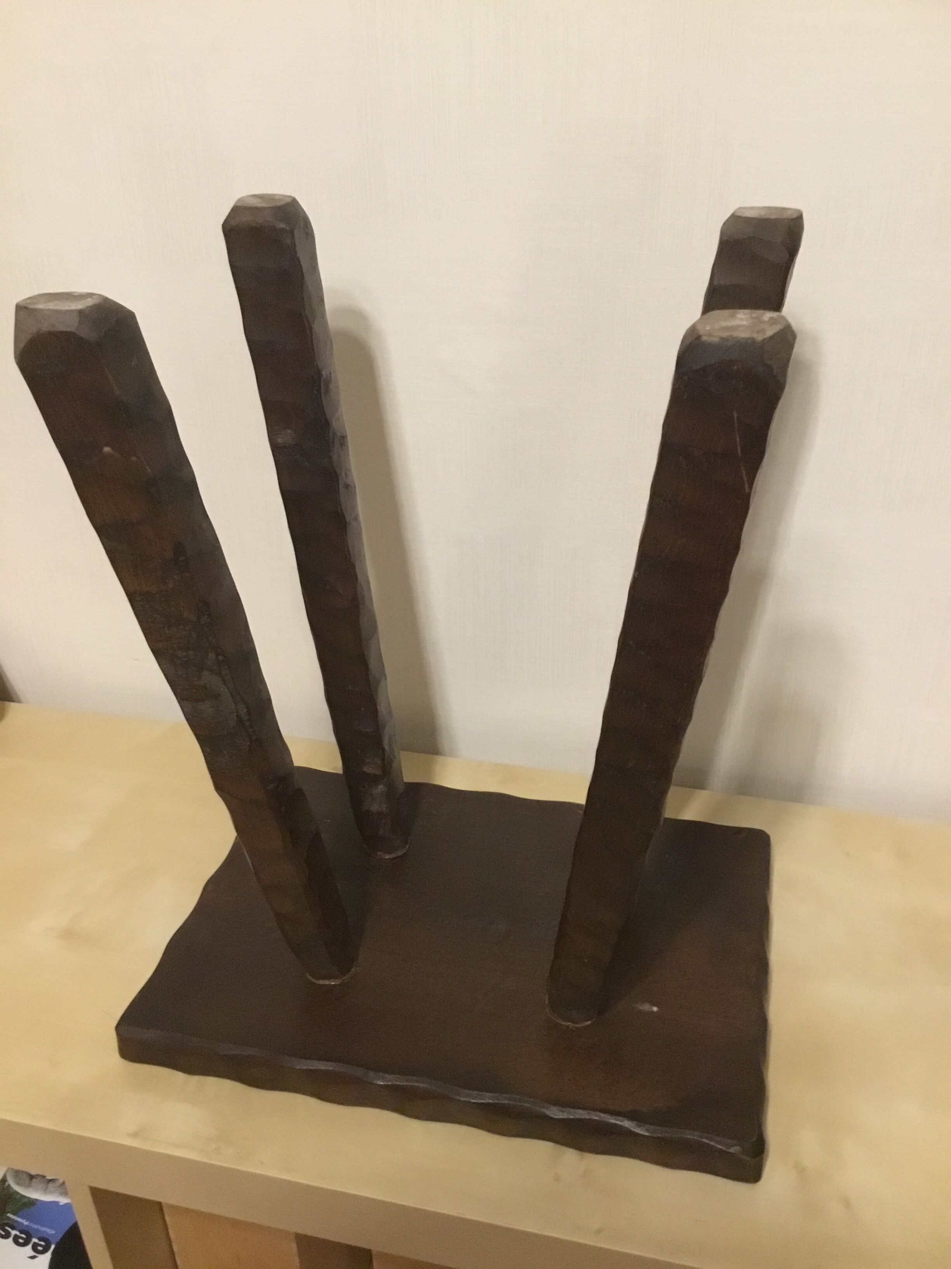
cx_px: 476
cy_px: 634
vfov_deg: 58.4
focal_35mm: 31
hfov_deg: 45.4
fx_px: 1136
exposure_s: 1/17
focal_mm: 3.3
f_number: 2.4
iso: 500
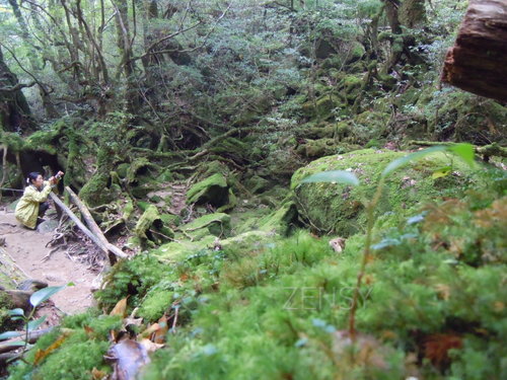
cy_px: 190
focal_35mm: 30
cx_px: 254
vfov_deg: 46.8
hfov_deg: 60.0
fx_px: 439
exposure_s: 1/40
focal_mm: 5.4
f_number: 3.5
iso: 800
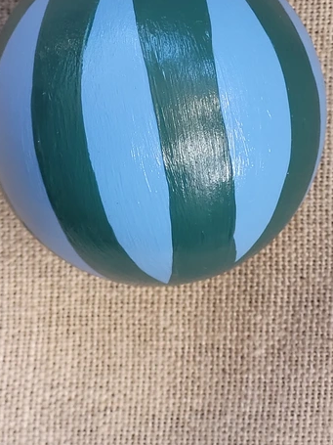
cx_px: 159
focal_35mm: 147
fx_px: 1886
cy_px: 67
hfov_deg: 10.1
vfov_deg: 13.3
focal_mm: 7.12
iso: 125
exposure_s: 1/50
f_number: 2.4
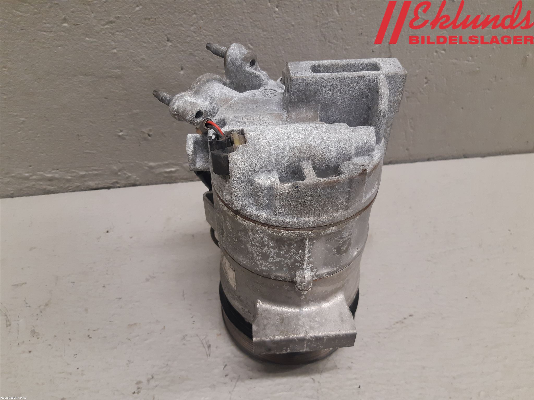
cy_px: 200
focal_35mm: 26
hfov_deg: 67.3
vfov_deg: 53.1
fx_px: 401
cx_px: 267
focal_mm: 3.93
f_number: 1.7
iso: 160
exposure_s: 1/50
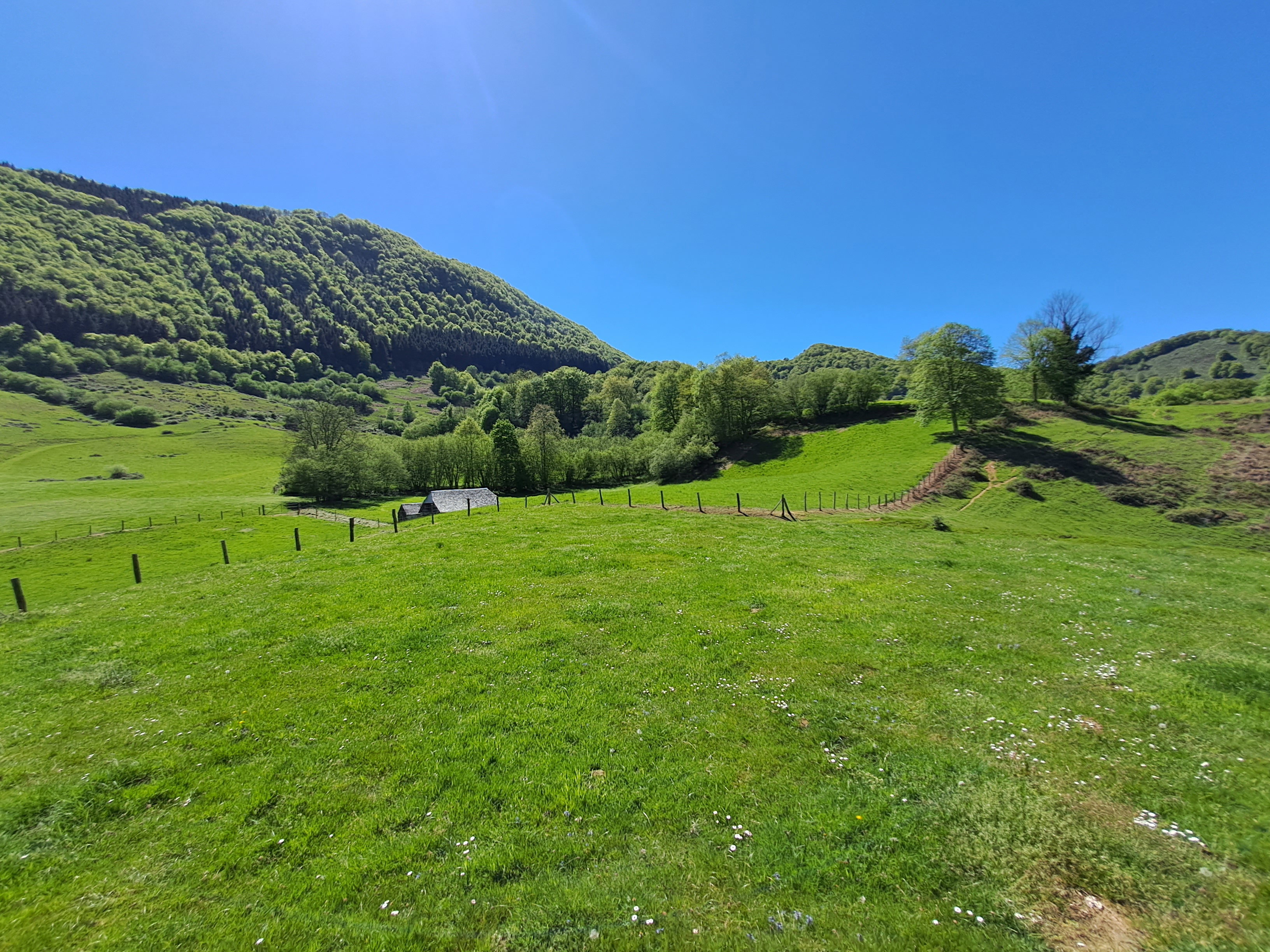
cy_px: 476
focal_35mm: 13
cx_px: 635
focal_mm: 1.42
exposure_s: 1/1253
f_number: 2.2
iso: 40
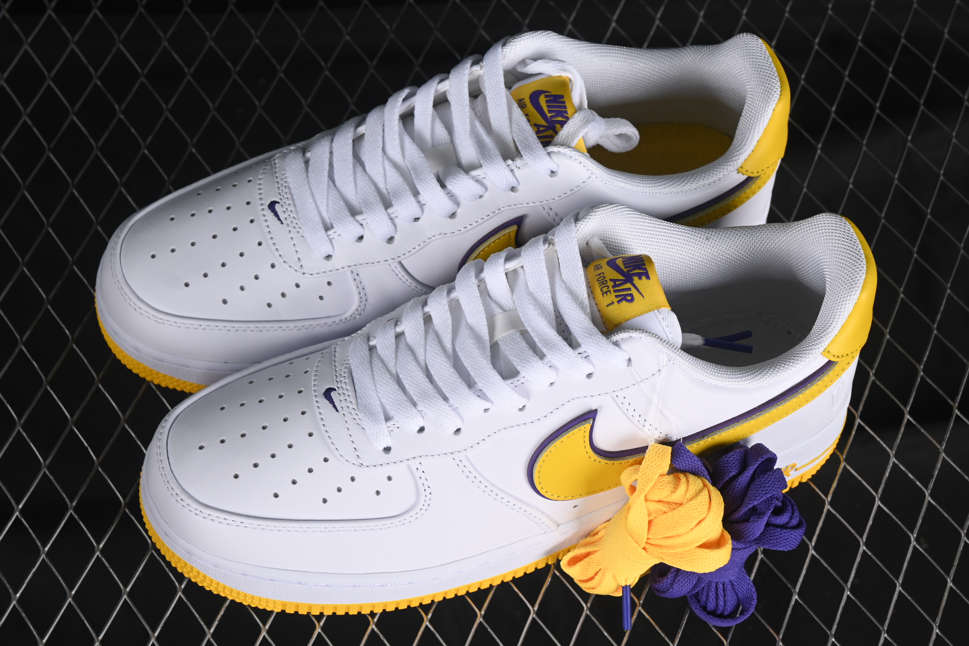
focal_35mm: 75
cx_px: 484
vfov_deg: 18.2
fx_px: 2019
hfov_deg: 27.0
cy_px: 323
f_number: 8
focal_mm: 50
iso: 160
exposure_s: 1/80
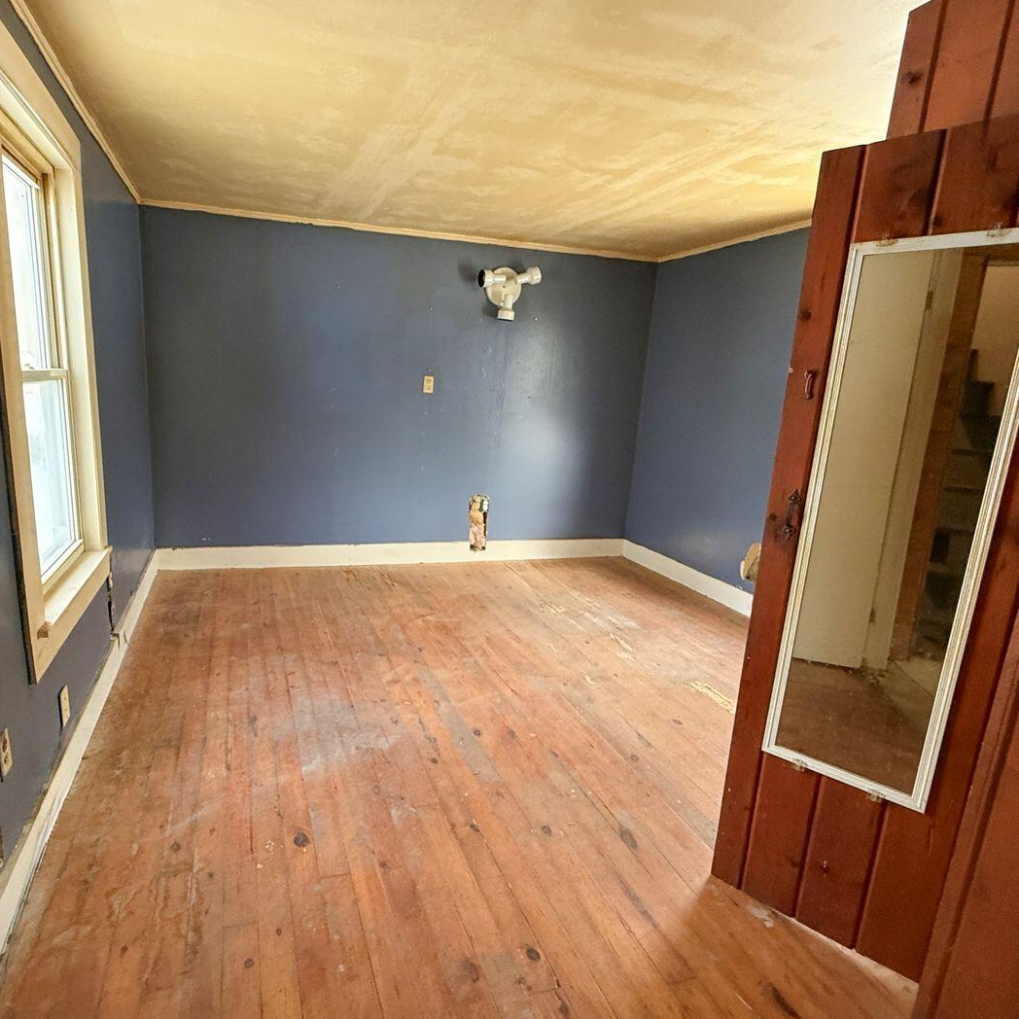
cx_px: 410
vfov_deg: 84.0
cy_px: 519
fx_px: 566
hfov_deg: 83.0
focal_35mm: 17
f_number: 2.2
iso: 500
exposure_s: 1/60
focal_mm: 2.22
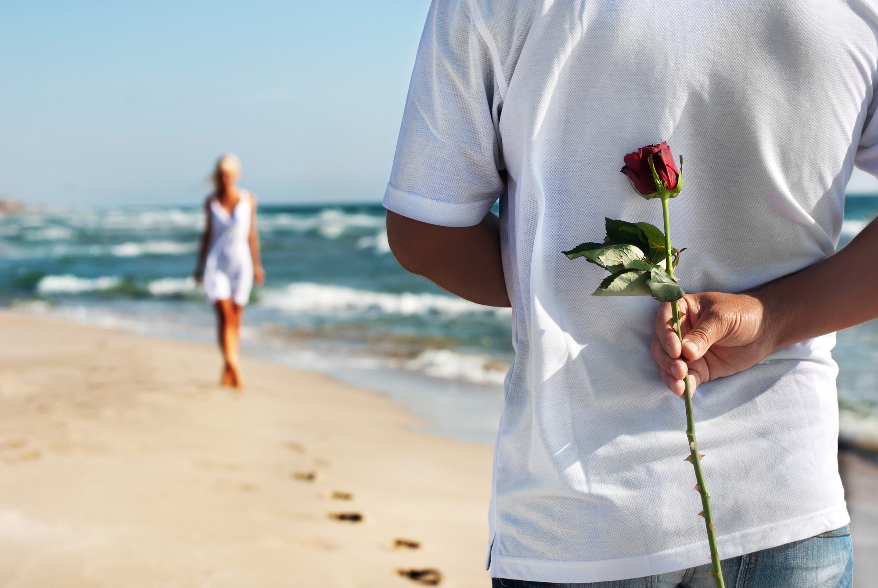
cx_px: 439
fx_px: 1831
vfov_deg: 18.2
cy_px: 294
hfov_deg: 27.0
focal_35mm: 75
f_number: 4.5
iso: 100
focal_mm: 50
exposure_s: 1/1000
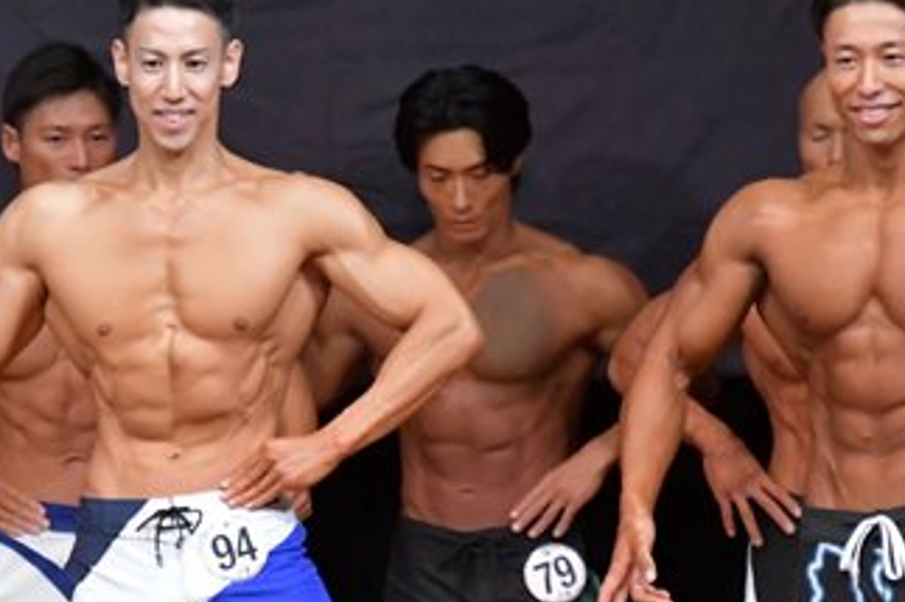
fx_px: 16256
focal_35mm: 647
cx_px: -164
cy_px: 554
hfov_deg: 3.2
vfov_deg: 2.1
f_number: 5.6
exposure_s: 1/400
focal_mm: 180
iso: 5000
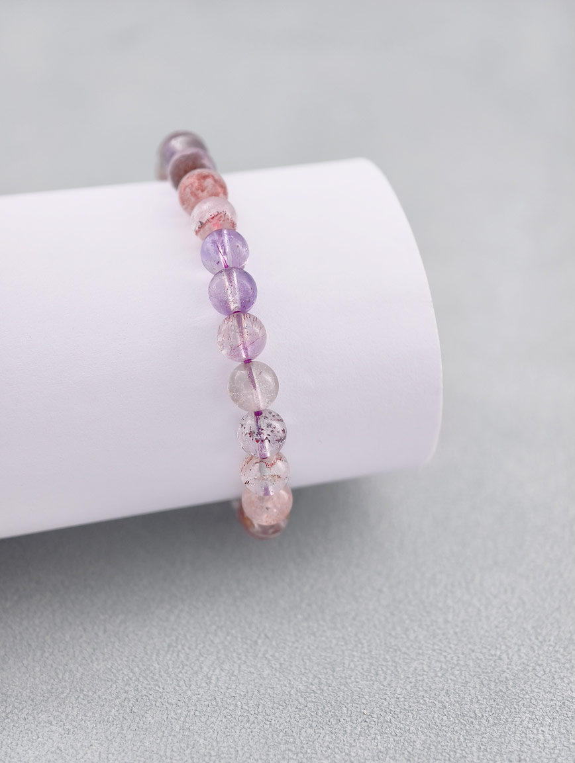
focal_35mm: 85
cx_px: 288
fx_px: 1878
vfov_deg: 23.0
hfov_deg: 17.4
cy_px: 382
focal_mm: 22.48
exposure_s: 1/160
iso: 125
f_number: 2.67
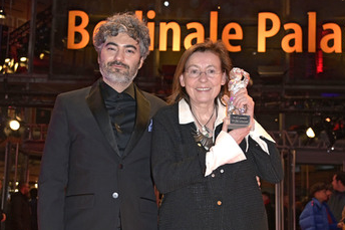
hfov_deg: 31.9
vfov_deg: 21.5
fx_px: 603
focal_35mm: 63
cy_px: 146
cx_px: 159
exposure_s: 1/250
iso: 1000
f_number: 4.5
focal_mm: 48
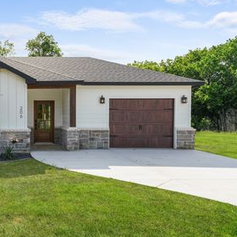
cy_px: 118
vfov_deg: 46.0
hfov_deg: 42.7
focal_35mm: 36
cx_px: 30
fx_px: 279
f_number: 9
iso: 640
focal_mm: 24
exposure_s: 1/1000
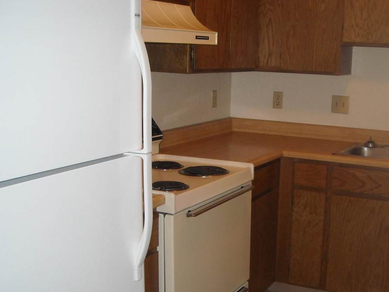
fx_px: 573
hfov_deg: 36.9
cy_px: 198
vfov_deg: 28.4
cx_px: 271
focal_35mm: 51
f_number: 2.8
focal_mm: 5.7
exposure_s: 1/60
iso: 200
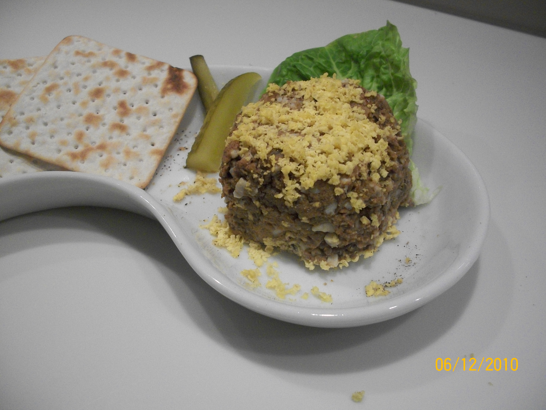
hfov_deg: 52.6
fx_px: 552
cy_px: 205
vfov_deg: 40.7
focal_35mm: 35
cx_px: 273
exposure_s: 1/125
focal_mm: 6.3
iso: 490
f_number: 3.1
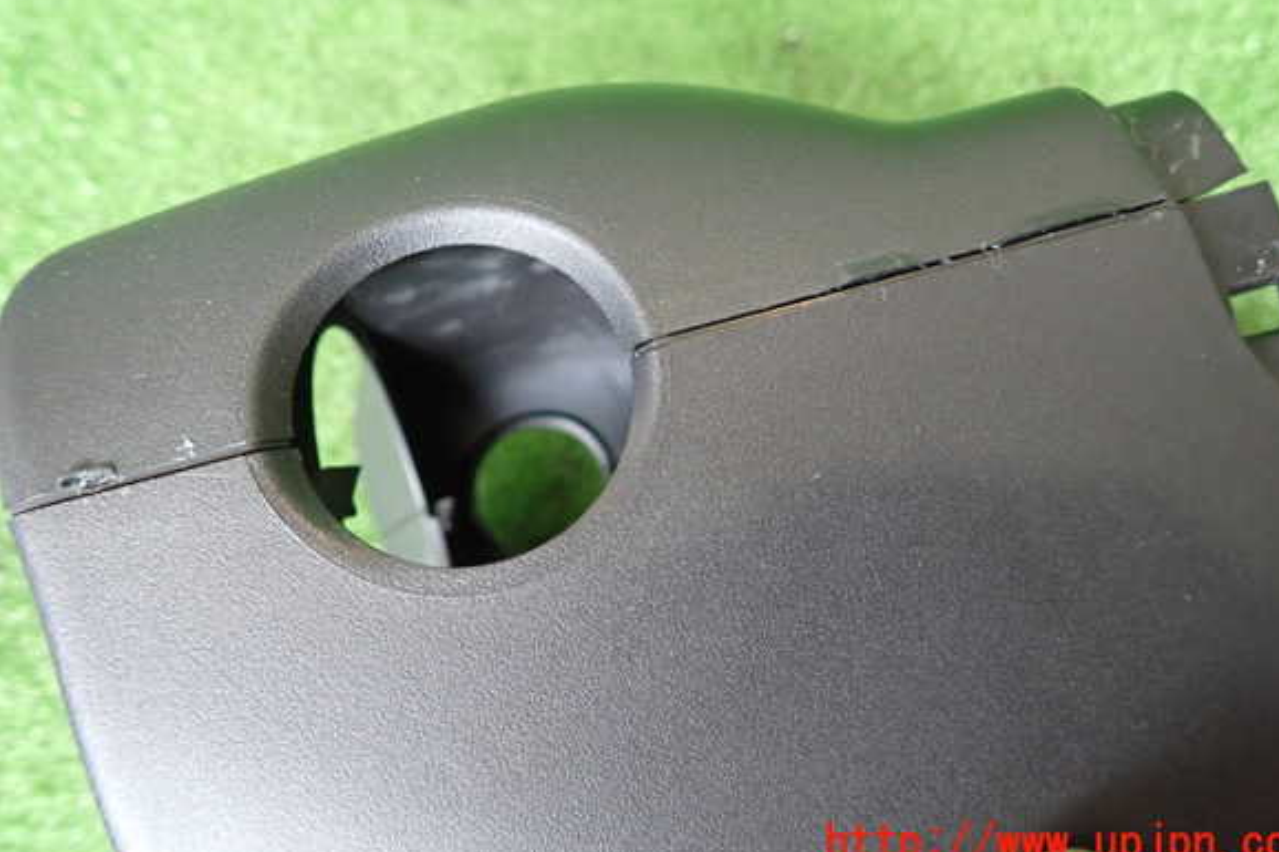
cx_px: 662
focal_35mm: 27
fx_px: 959
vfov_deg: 47.8
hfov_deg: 67.4
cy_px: 374
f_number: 2
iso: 640
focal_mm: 4.5
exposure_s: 1/100
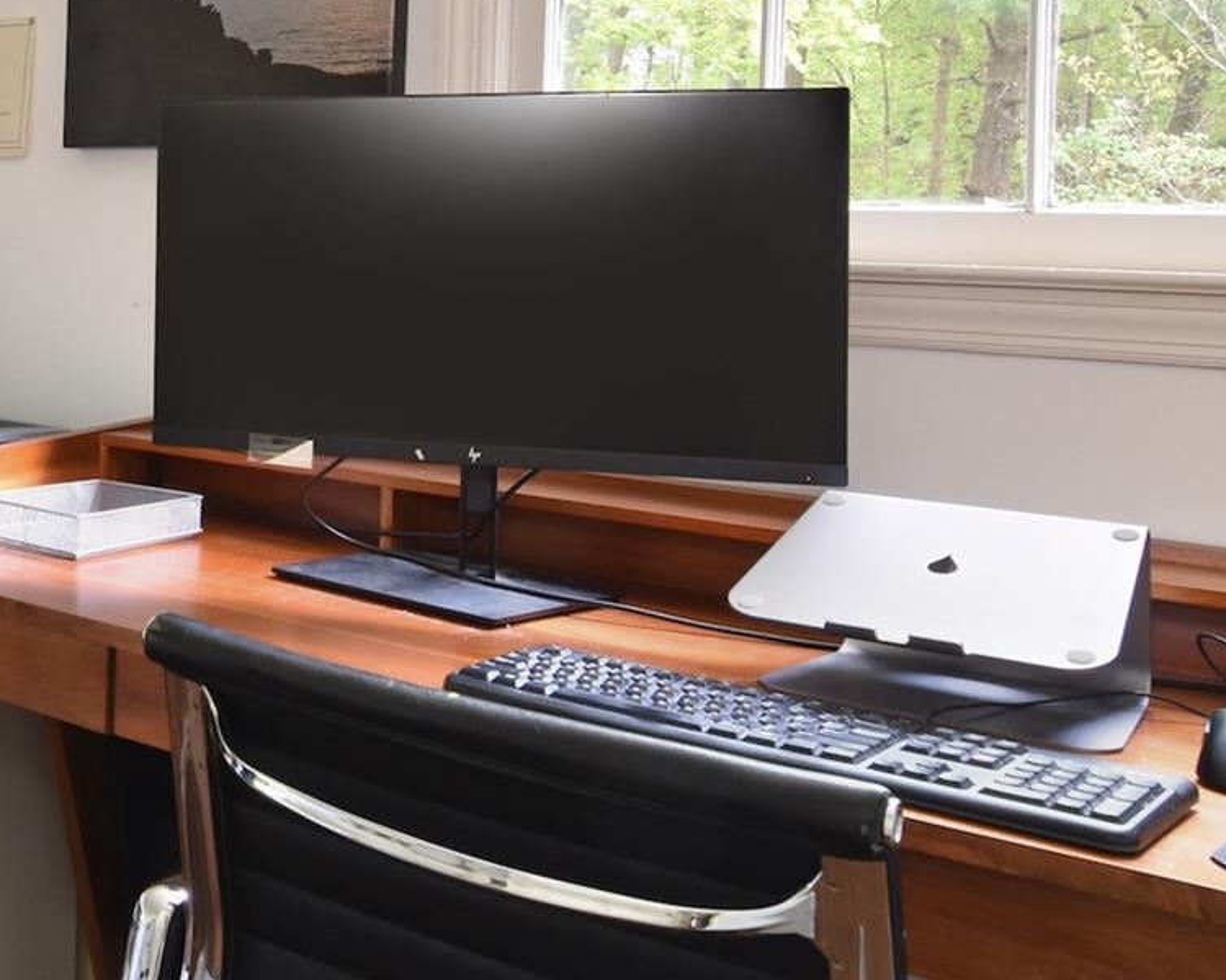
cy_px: 397
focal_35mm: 42
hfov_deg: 36.2
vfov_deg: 35.3
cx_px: -159
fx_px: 1534
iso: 640
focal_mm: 11
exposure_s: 1/60
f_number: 8
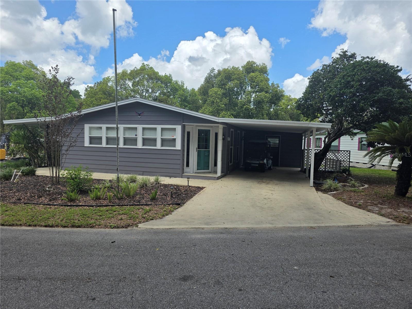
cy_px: 154
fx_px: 274
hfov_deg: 73.9
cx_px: 206
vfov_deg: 58.9
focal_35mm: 23
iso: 80
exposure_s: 1/5296
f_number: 1.7
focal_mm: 6.3
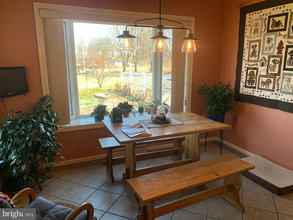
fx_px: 220
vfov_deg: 53.1
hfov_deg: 67.3
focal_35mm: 26
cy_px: 110
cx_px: 146
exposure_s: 1/122
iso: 50
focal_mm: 4.25
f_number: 1.8
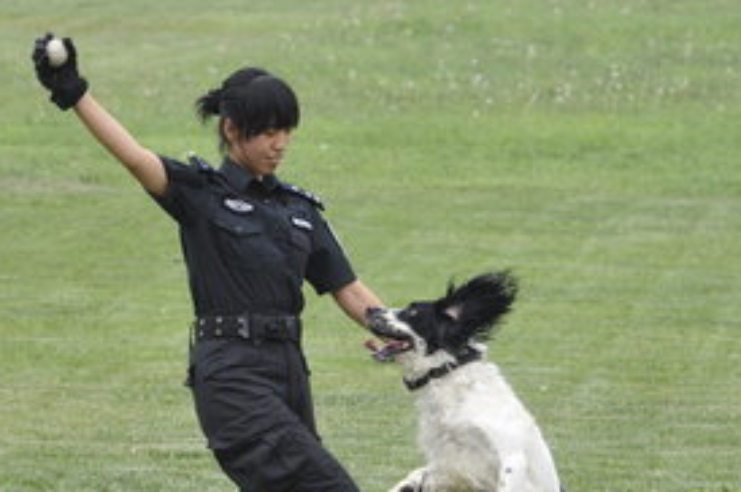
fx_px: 8552
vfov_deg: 3.3
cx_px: 89
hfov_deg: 5.0
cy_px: 296
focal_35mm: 416
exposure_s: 1/320
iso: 800
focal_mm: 190
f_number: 9
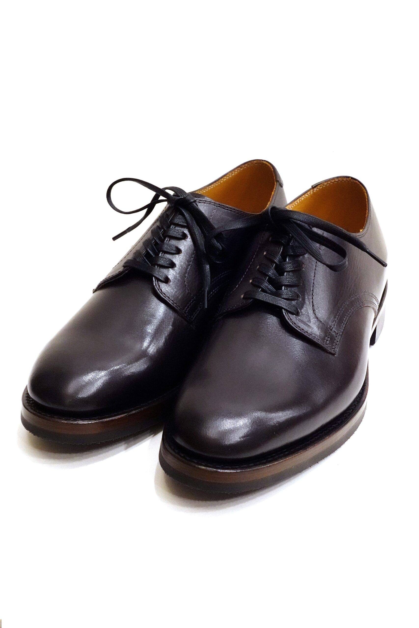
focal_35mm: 61
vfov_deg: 32.9
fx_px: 1065
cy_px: 314
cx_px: 210
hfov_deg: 22.3
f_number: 6.3
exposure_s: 1/80
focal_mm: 22.38
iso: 5000
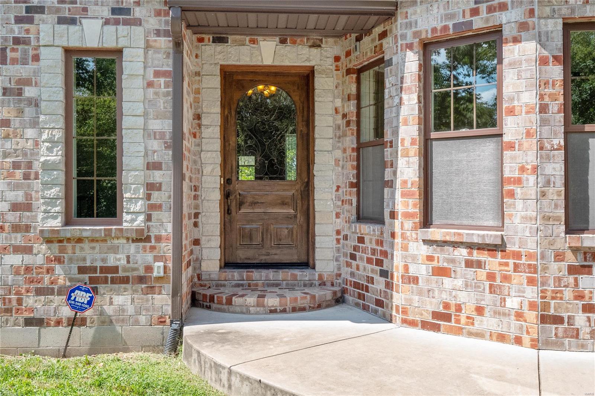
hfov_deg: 53.1
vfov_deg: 36.9
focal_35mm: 36
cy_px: 198
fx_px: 595
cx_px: 298
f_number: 8
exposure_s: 1/400
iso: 400
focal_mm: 18
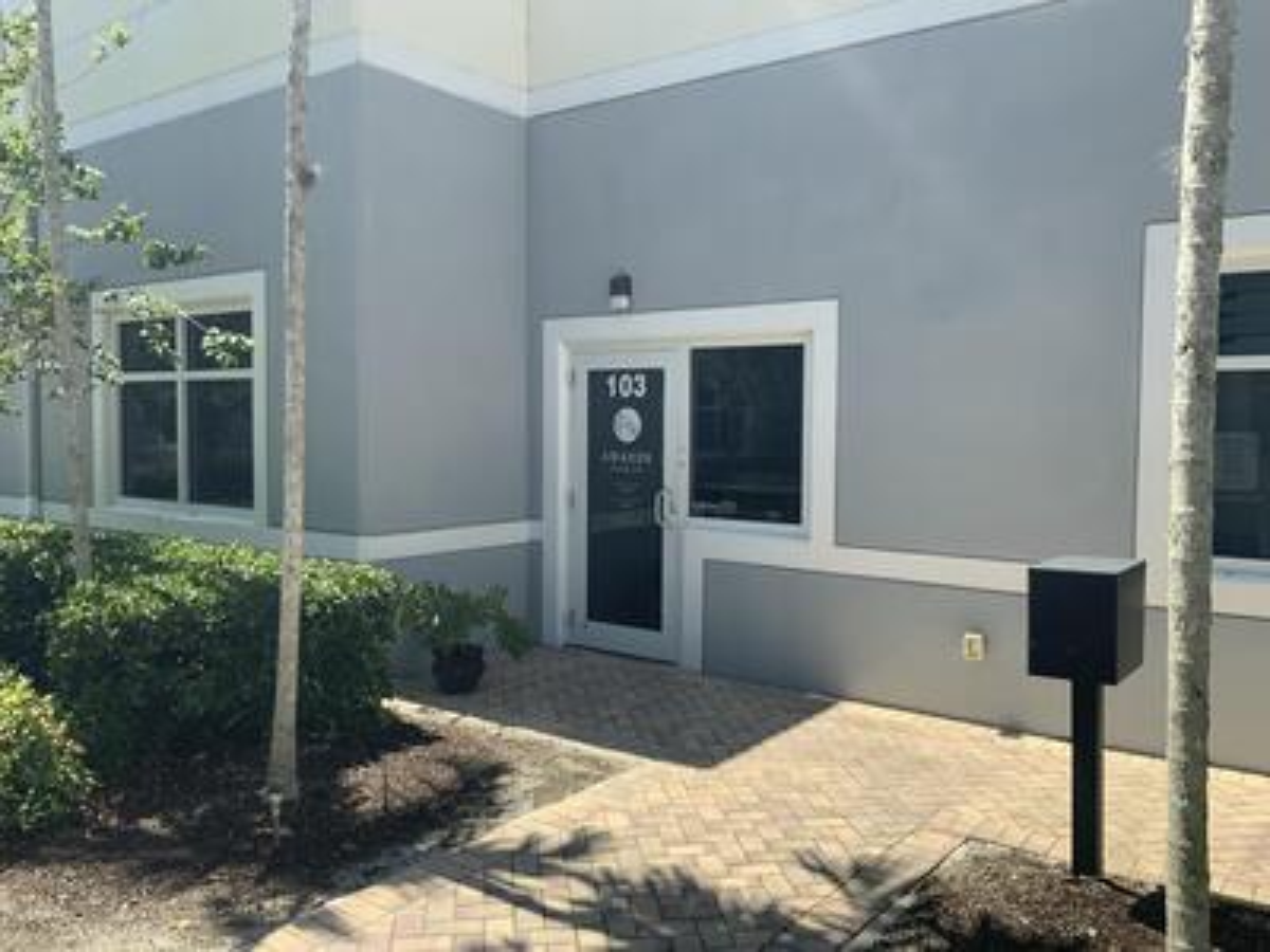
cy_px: 476
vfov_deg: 48.2
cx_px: 635
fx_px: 1064
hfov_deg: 61.7
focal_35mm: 29
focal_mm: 3
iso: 16
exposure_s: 1/1377
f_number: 1.8
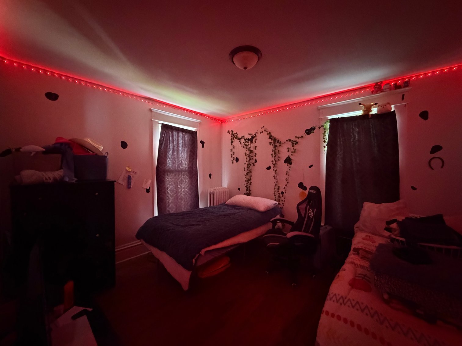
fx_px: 187
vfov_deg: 85.7
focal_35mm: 14
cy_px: 173
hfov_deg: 102.1
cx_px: 231
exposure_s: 1/30
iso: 1600
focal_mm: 2.22
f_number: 2.2
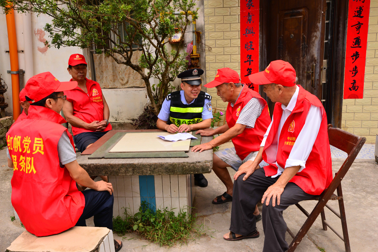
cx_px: 189
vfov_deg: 37.9
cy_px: 126
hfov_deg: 54.4
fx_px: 368
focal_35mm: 35
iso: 400
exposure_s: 1/125
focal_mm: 35
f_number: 8
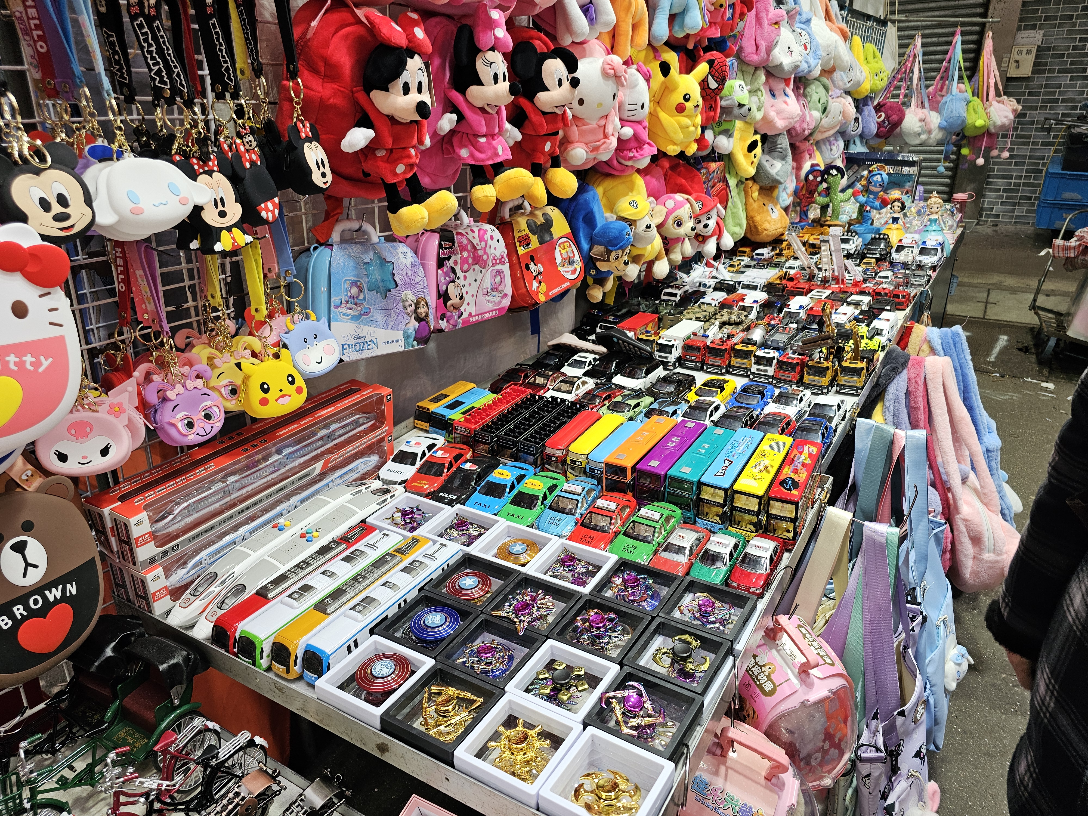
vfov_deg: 58.9
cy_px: 408
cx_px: 544
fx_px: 723
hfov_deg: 73.9
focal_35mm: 23
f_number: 1.7
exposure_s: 1/100
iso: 80
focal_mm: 6.3
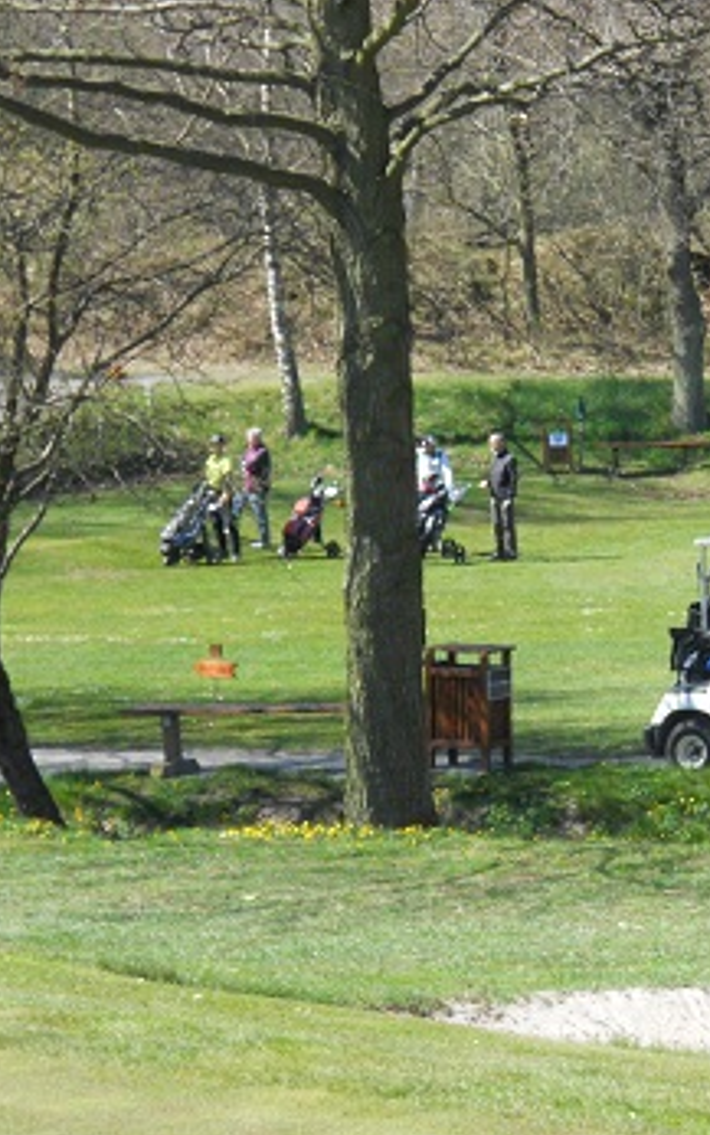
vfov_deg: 14.6
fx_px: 4425
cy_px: 564
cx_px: 730
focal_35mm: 143
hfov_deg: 9.1
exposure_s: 1/250
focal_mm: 17.9
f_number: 5.4
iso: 160
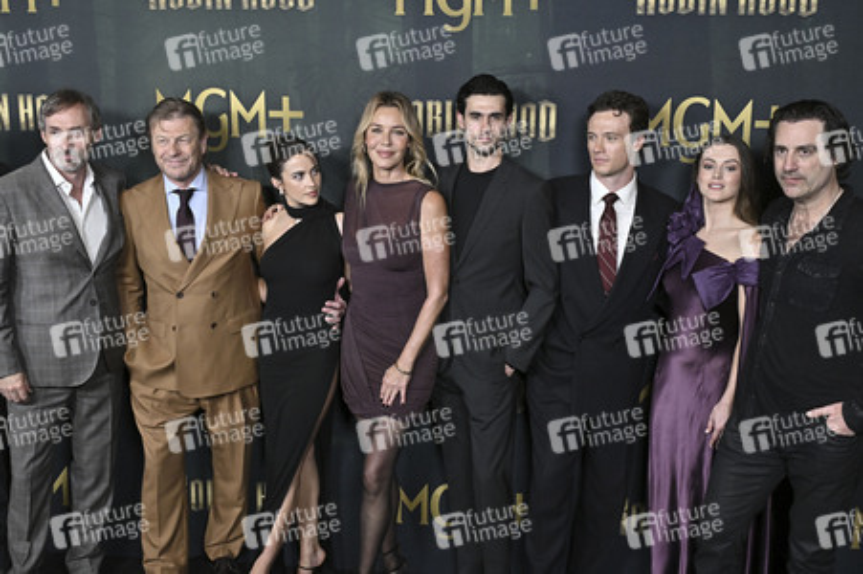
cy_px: 287
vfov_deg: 35.9
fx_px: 886
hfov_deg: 51.9
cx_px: 432
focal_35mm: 37
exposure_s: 1/320
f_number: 6.3
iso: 1600
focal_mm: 37
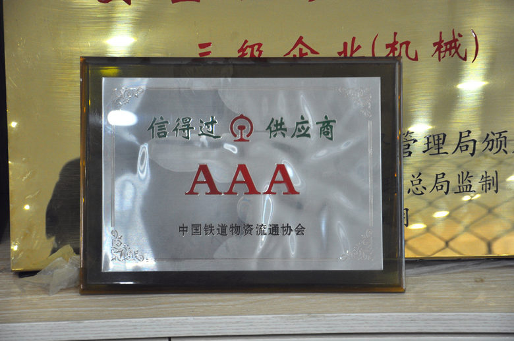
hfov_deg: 18.2
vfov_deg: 12.1
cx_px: 257
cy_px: 170
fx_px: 1604
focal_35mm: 112
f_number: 5.3
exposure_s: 1/40
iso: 500
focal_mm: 75
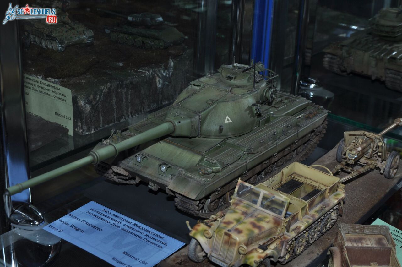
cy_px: 134
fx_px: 669
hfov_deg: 33.4
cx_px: 201
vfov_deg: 22.6
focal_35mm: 60
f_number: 11
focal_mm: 40
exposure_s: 1/200
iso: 200
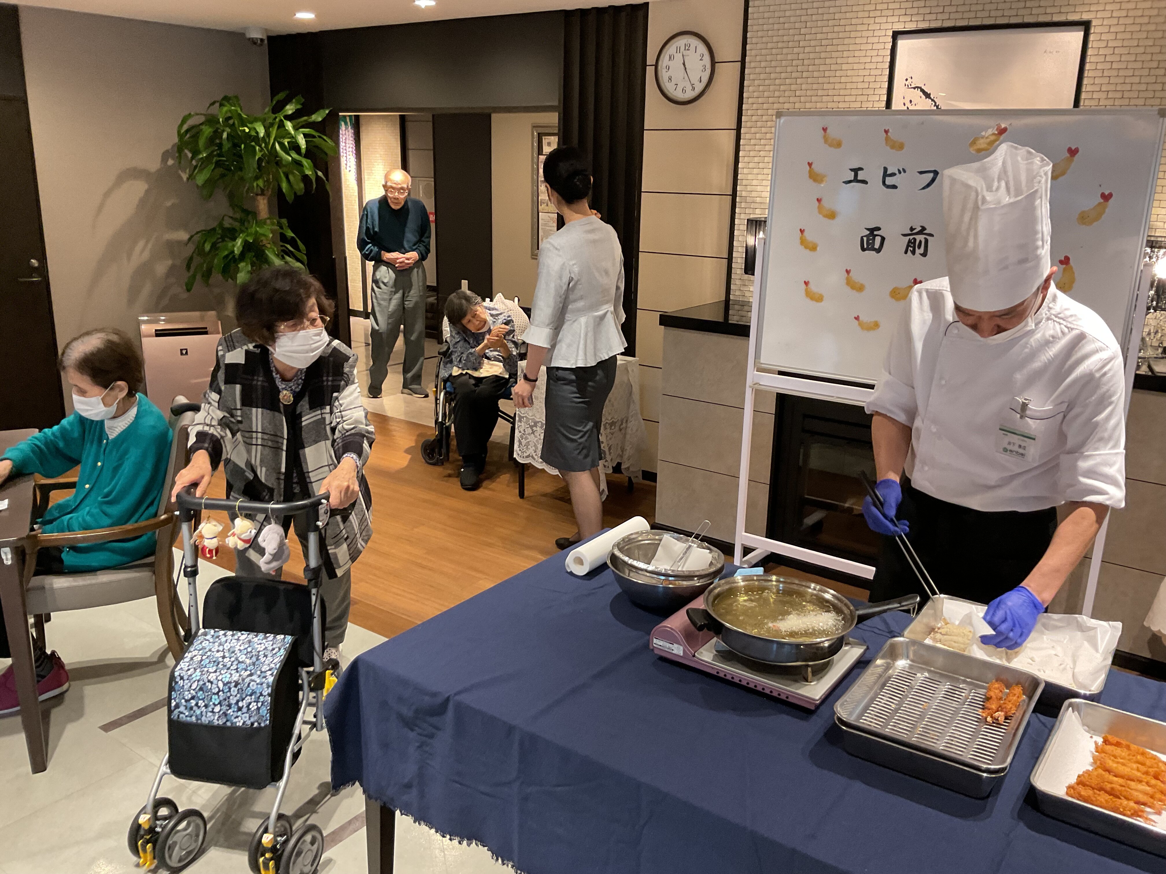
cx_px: 583
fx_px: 977
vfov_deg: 48.2
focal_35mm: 29
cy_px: 437
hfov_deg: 61.7
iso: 125
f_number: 1.8
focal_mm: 3
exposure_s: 1/50
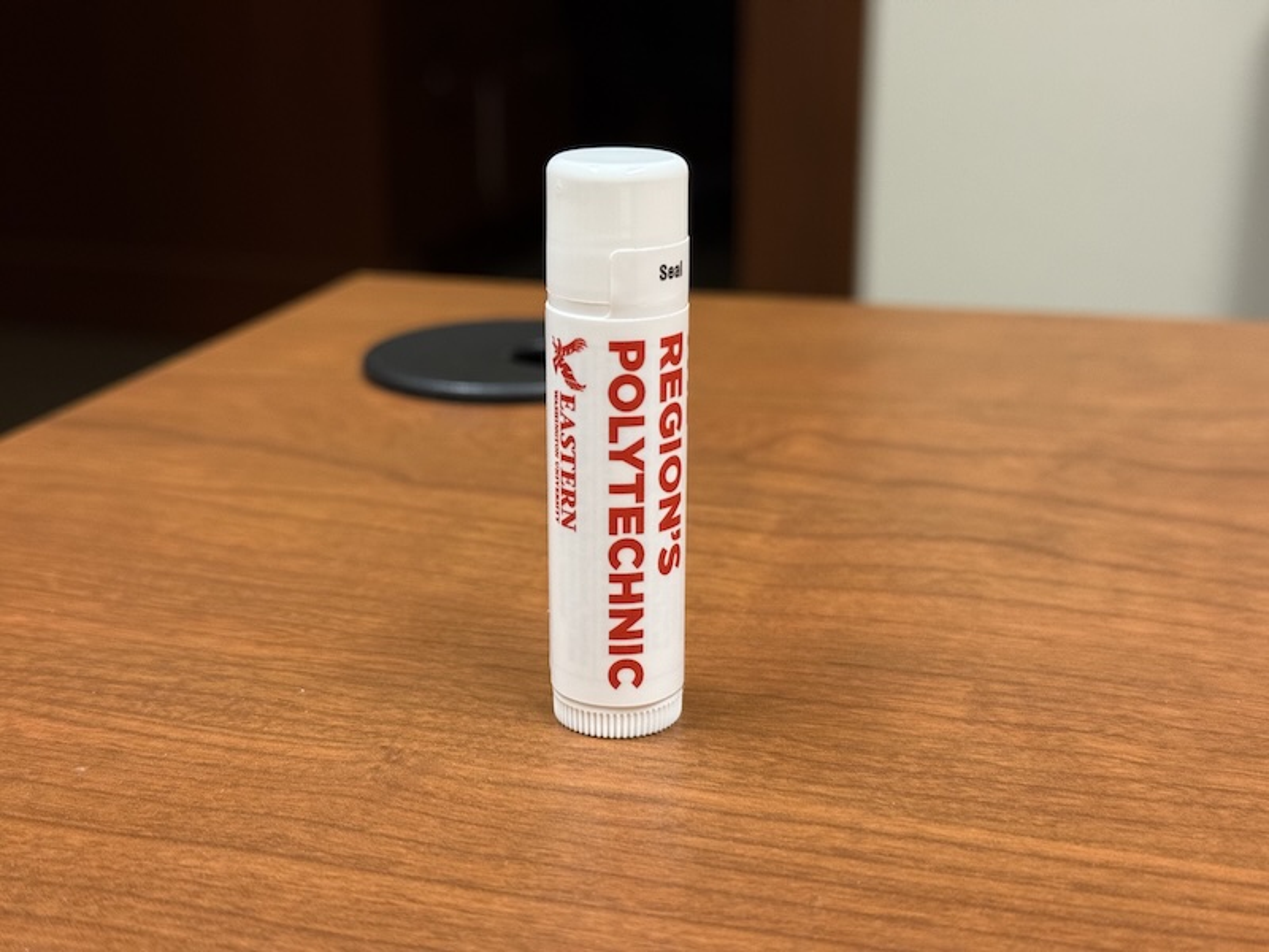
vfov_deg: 30.3
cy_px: 476
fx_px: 1760
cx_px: 634
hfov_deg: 39.7
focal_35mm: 48
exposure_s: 1/60
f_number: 1.78
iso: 200
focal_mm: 6.76
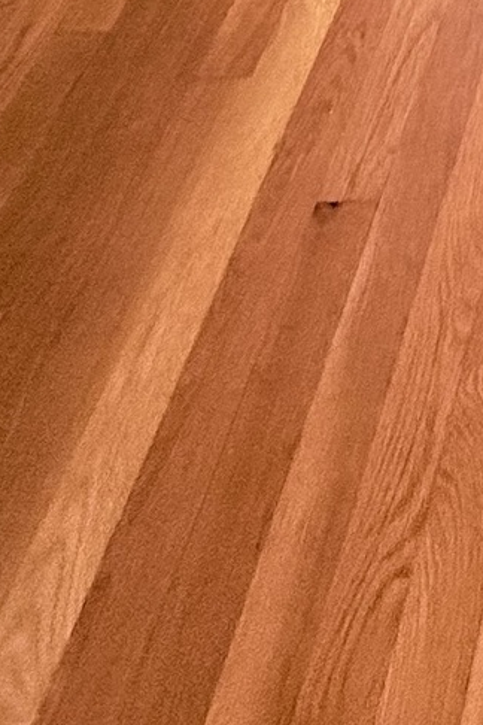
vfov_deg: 17.1
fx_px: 1389
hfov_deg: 16.3
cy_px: -849
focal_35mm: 69
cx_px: 887
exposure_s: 1/99
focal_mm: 2.22
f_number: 2.2
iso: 200
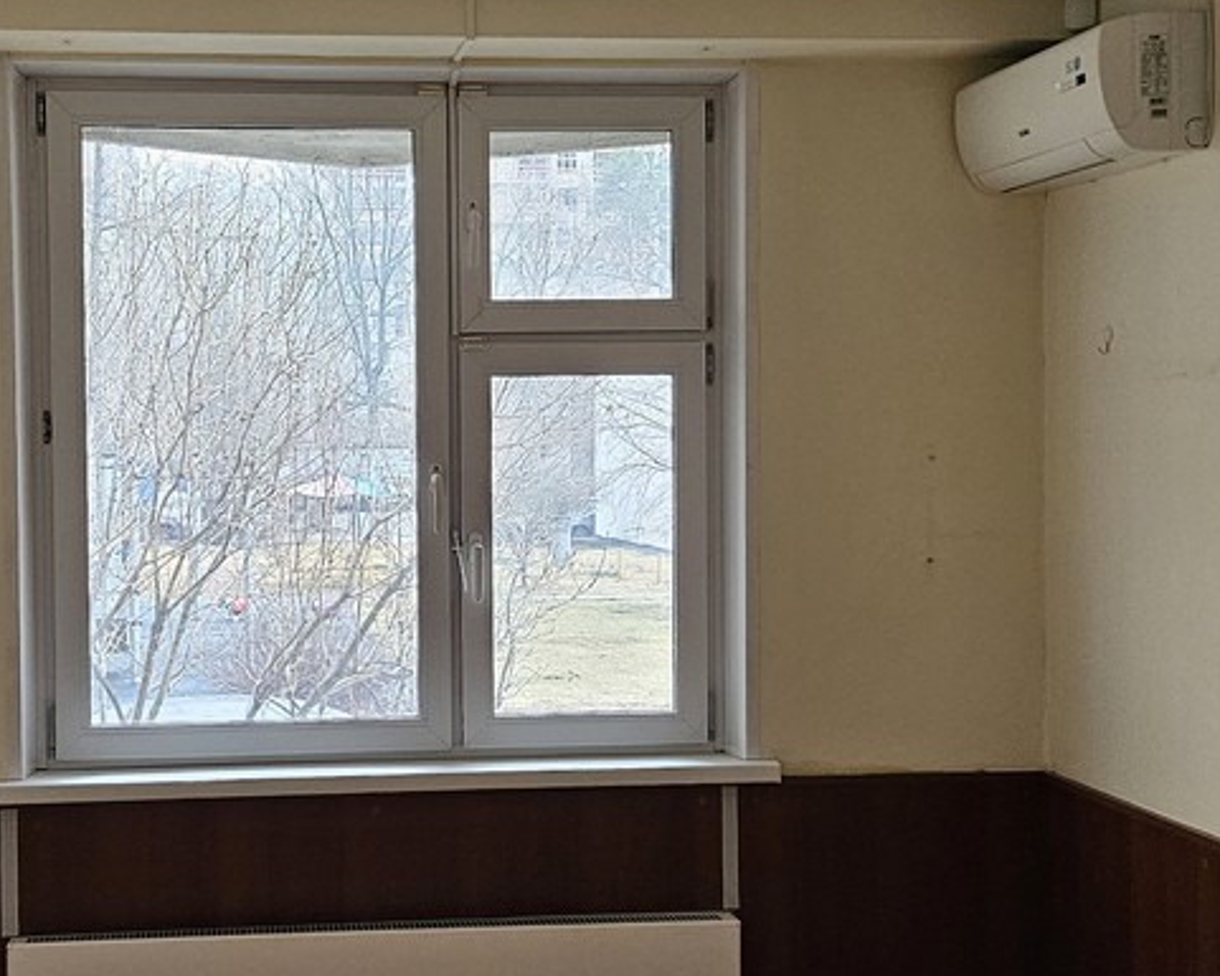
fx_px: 2022
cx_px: 436
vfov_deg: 27.1
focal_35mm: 56
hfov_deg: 33.4
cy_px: 502
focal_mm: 5.4
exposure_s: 1/100
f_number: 1.8
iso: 640
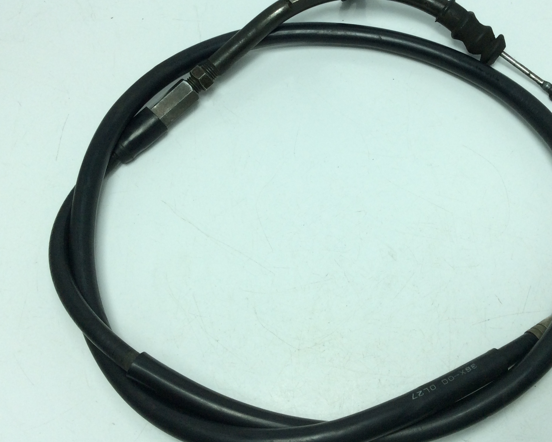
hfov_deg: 42.8
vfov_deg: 34.9
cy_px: 200
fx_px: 702
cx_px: 322
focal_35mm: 43
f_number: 2.4
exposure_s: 1/555
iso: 32
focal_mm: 3.3
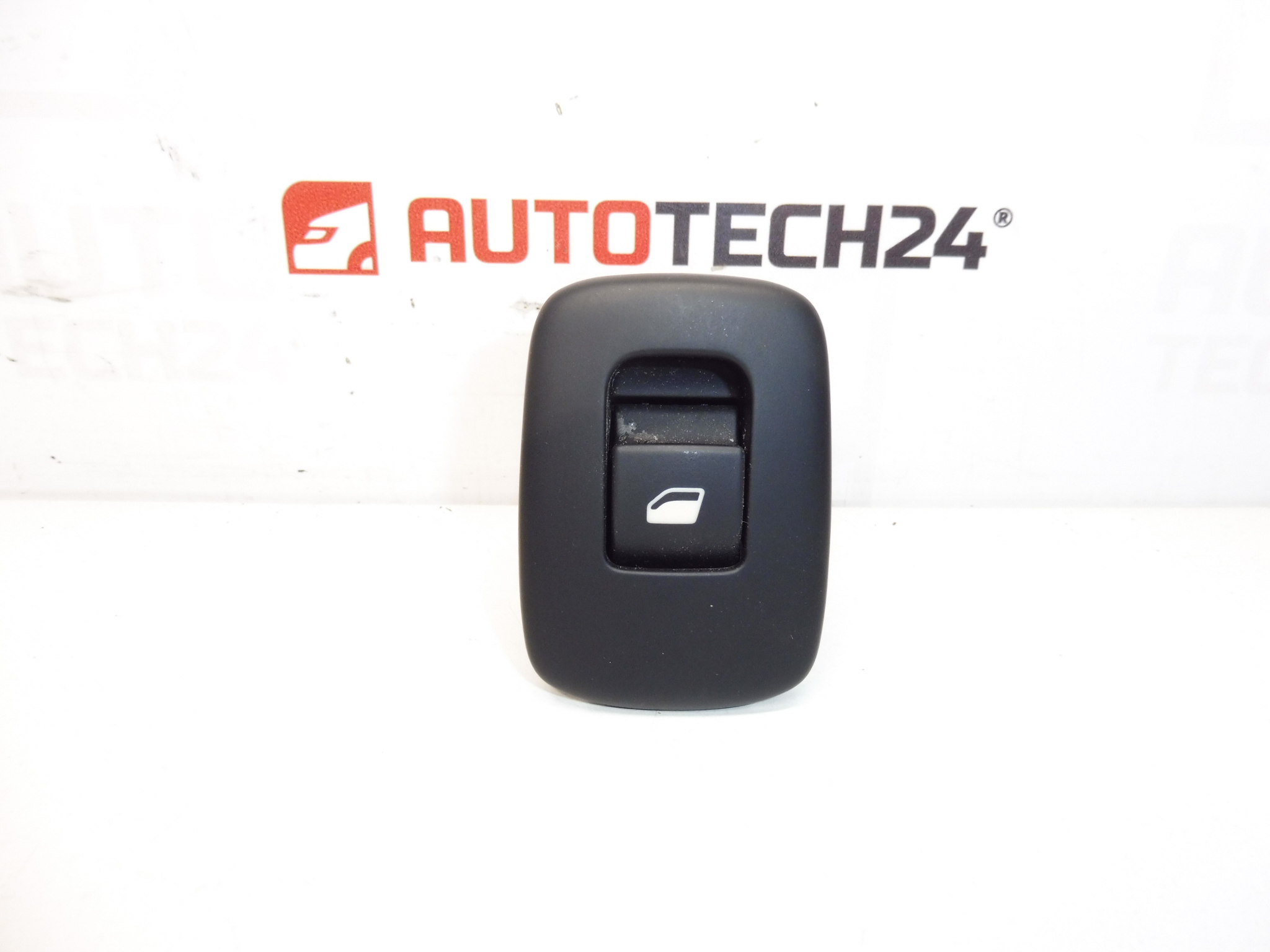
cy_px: 476
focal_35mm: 25
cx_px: 635
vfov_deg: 54.9
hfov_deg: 69.4
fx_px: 917
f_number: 3.5
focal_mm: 4.4
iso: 200
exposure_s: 1/160
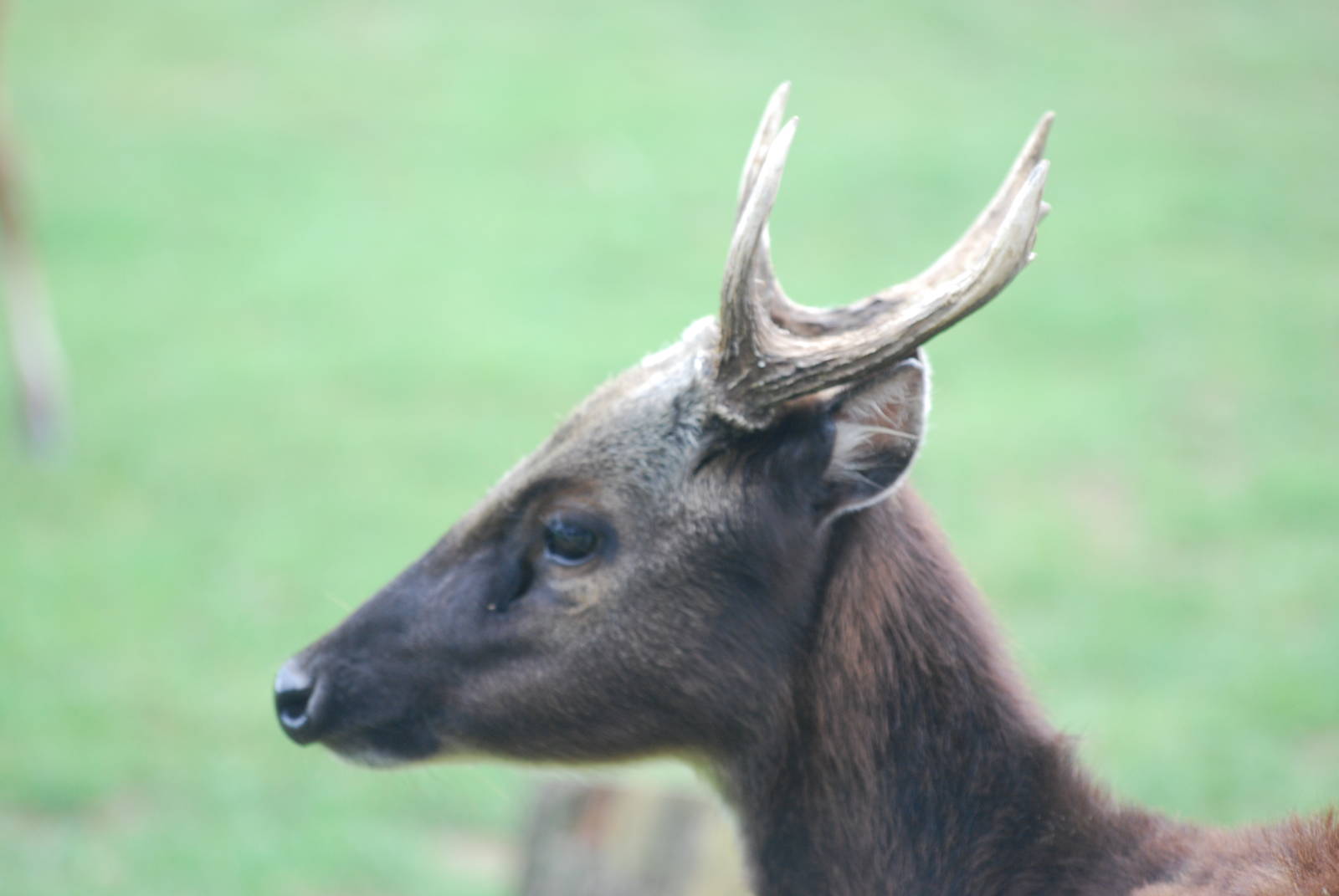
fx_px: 12289
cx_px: 670
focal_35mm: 330
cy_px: 448
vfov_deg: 4.2
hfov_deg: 6.2
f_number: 5.3
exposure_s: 1/50
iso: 400
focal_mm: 220
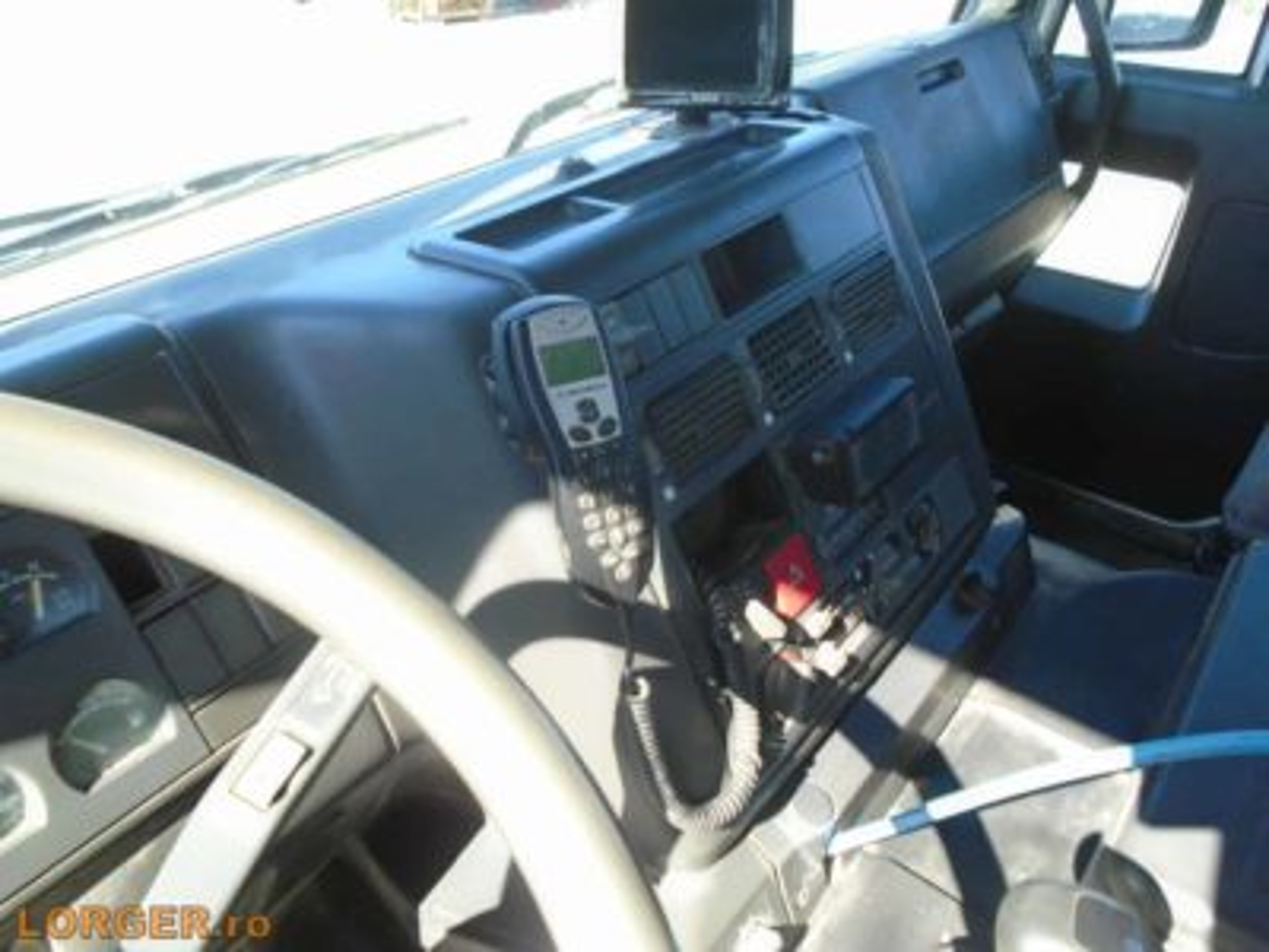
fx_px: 953
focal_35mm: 26
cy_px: 476
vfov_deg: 53.1
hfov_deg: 67.3
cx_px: 634
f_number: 3.2
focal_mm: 4.6
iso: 100
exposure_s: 1/200
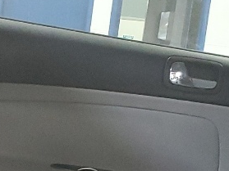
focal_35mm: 149
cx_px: 17
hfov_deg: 13.1
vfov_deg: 9.7
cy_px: 231
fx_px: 985
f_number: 1.5
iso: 296
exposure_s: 1/30
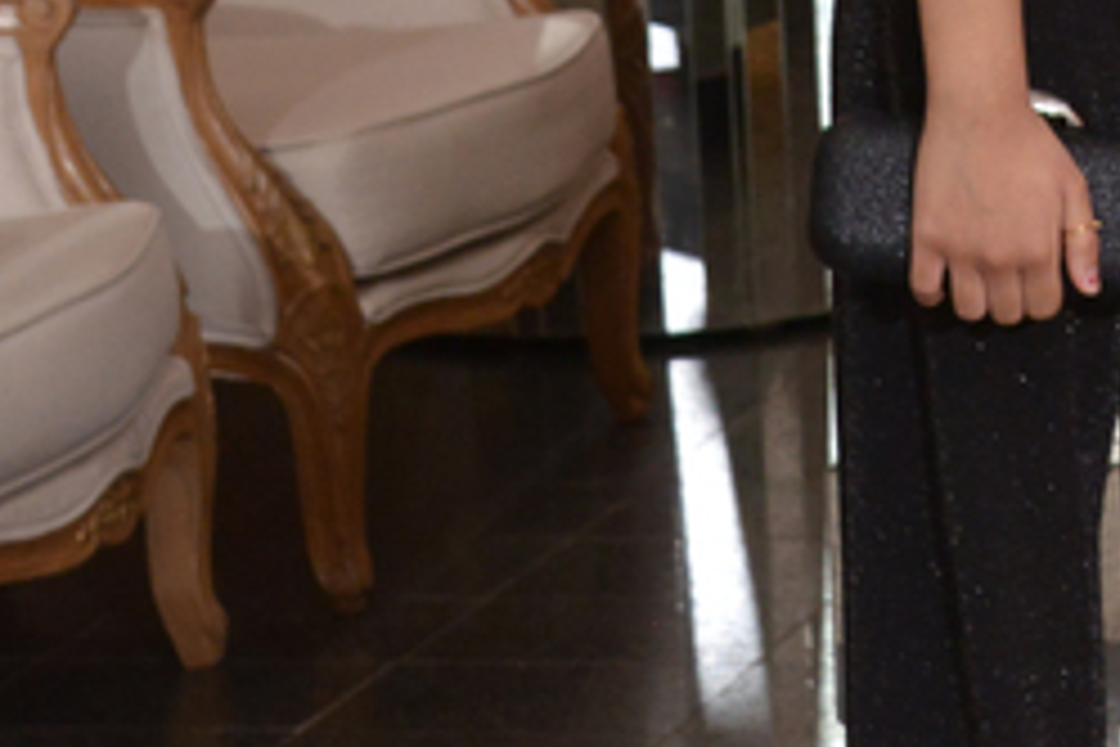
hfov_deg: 9.5
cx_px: 2690
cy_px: -308
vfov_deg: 7.0
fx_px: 6004
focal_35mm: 193
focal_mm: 40
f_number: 6.3
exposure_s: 1/160
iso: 1600
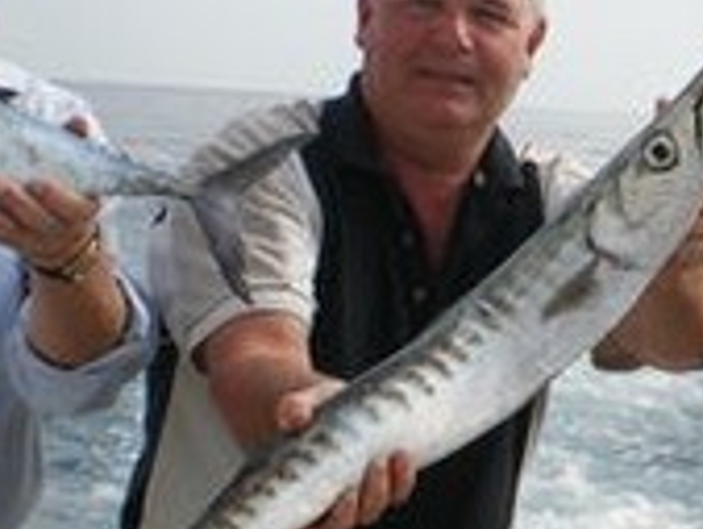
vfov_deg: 11.1
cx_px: 786
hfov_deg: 14.4
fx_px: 2723
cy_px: 279
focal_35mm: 134
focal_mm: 6.3
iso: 50
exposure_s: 1/400
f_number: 4.6
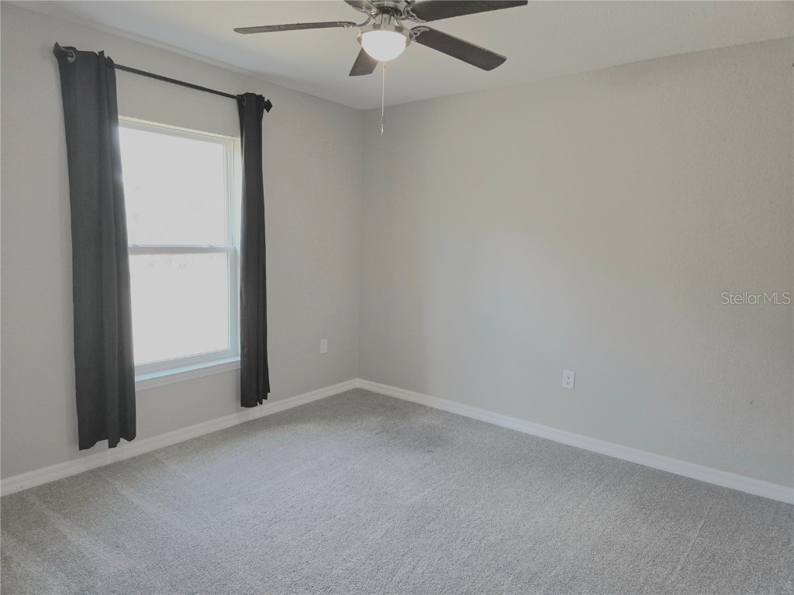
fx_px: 528
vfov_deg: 58.9
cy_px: 298
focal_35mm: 23
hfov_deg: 73.9
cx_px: 397
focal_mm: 5.4
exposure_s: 1/60.2
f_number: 1.8
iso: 64
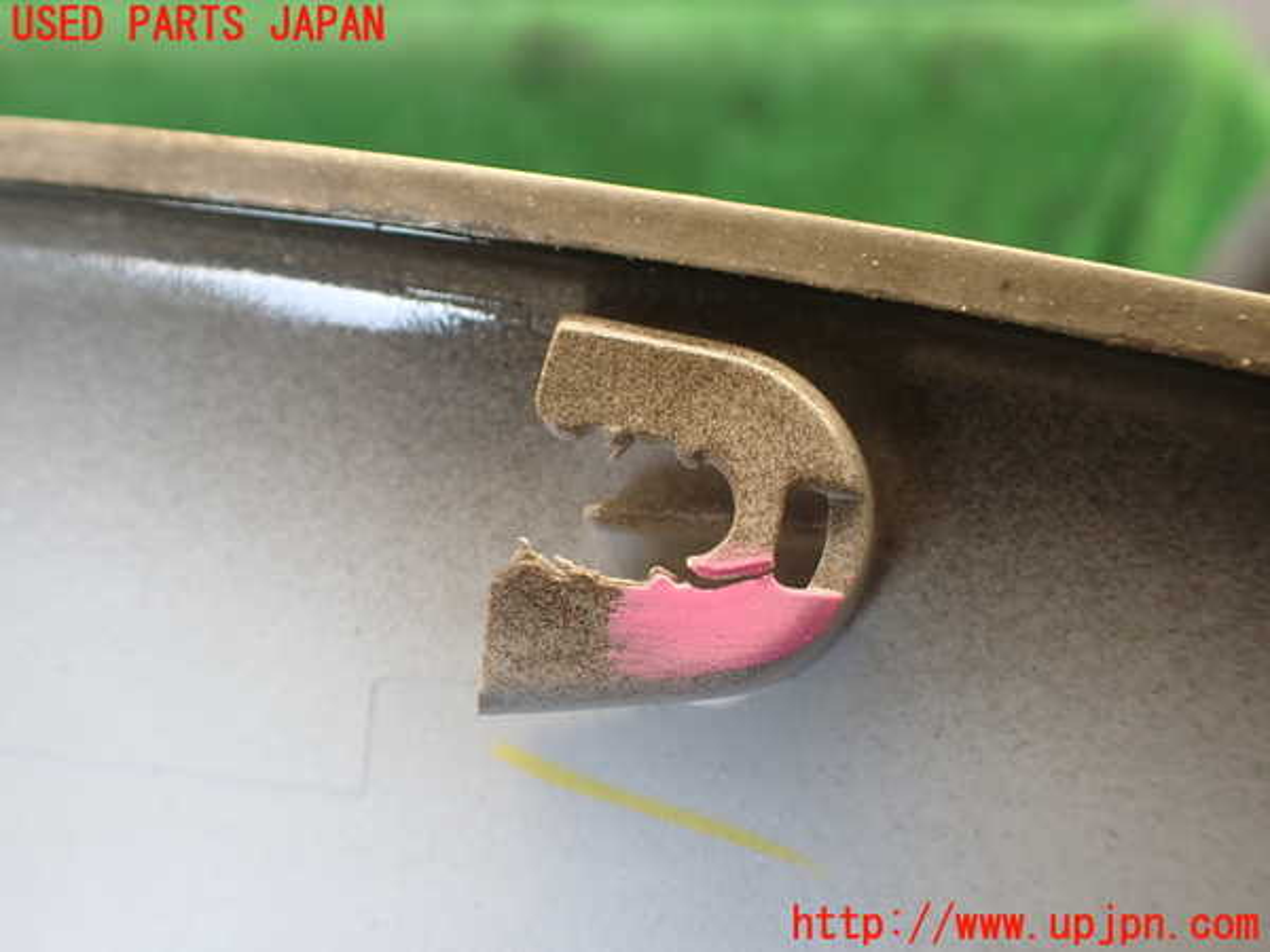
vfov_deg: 46.8
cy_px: 476
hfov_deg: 60.0
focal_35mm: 30
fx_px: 1101
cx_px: 635
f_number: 2.3
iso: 200
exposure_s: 1/125
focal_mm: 5.4
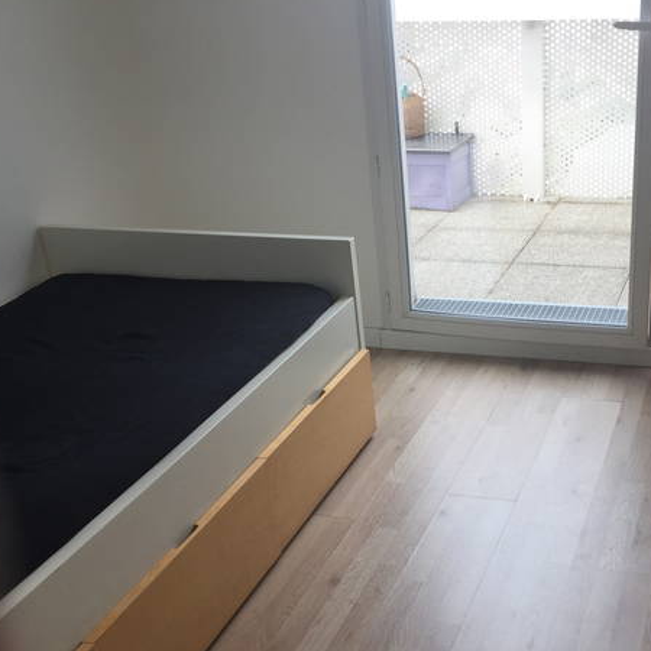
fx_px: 957
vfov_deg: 37.2
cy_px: 421
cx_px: 480
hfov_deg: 36.7
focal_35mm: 45
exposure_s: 1/105
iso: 32
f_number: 2.2
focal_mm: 4.15
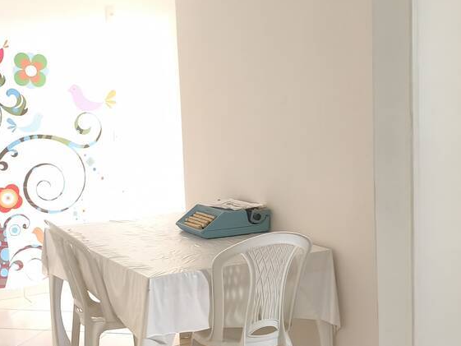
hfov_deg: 32.7
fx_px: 786
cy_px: 204
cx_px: 260
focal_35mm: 59
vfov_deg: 24.8
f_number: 1.6
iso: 400
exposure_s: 1/60
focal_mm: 6.57
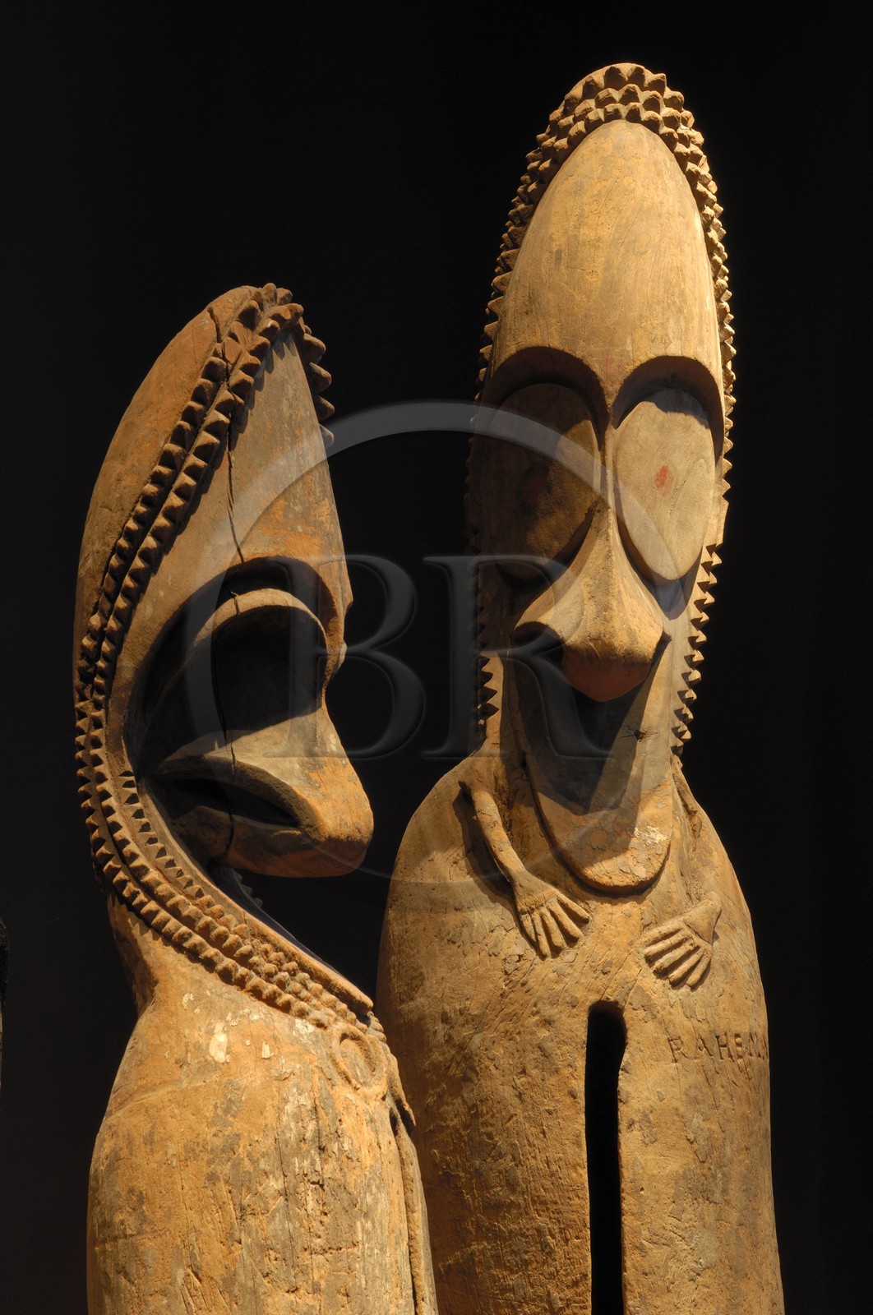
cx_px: 436
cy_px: 658
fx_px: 2627
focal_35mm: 72
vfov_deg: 28.1
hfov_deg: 18.9
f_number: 10
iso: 100
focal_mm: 48
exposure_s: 3
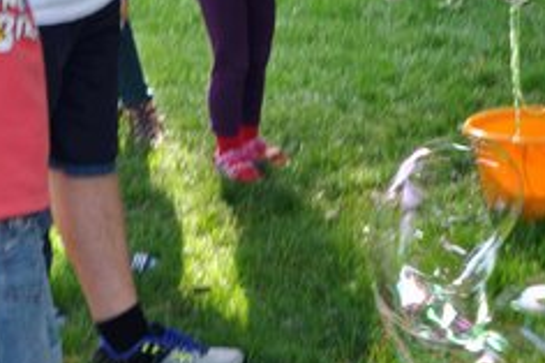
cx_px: 536
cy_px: 155
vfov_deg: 10.4
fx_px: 1997
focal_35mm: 132
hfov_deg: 15.3
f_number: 14
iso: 500
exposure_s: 1/60
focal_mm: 32
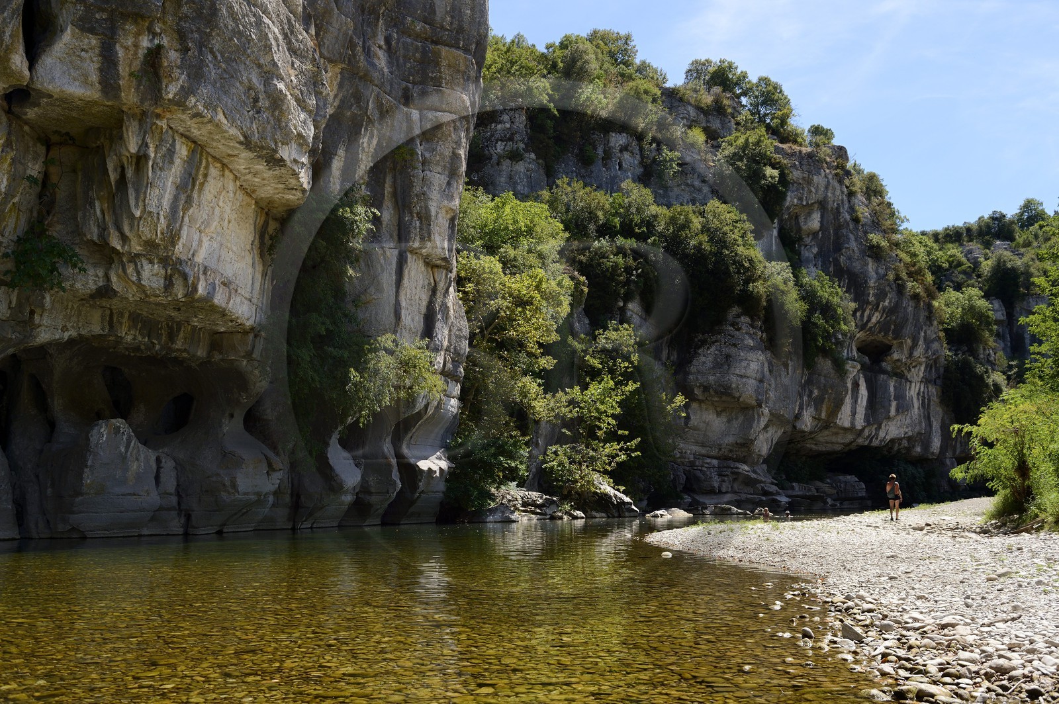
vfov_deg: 41.0
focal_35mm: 32
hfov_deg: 58.8
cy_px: 352
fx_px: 941
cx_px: 530
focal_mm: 32
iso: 200
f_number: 7.1
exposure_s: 1/400
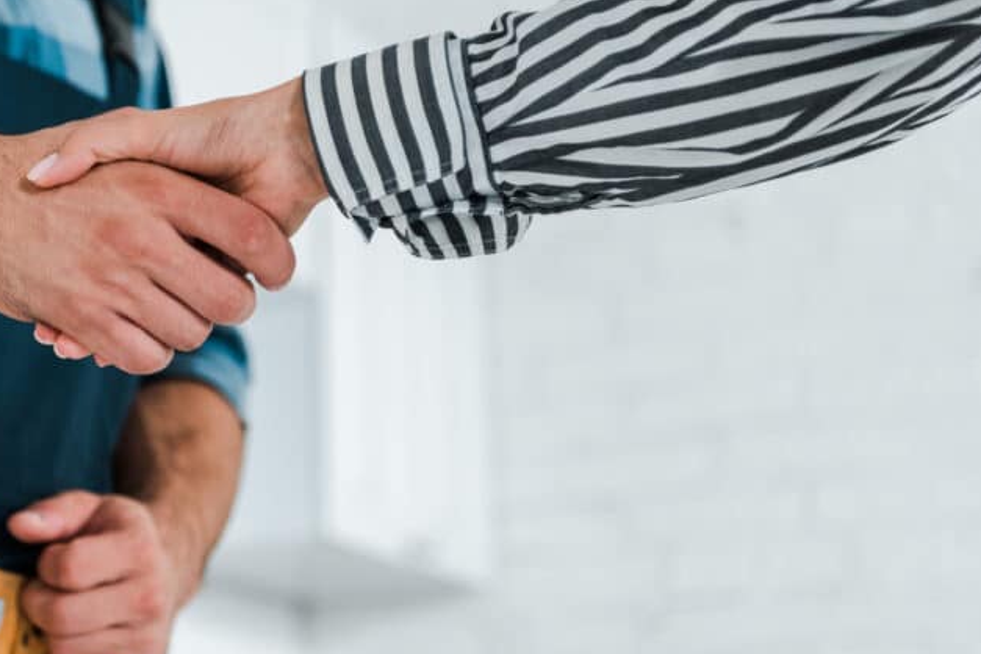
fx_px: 2670
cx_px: 203
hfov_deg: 20.6
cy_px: 251
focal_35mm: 98
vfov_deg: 14.0
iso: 800
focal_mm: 60
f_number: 3.2
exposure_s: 1/100
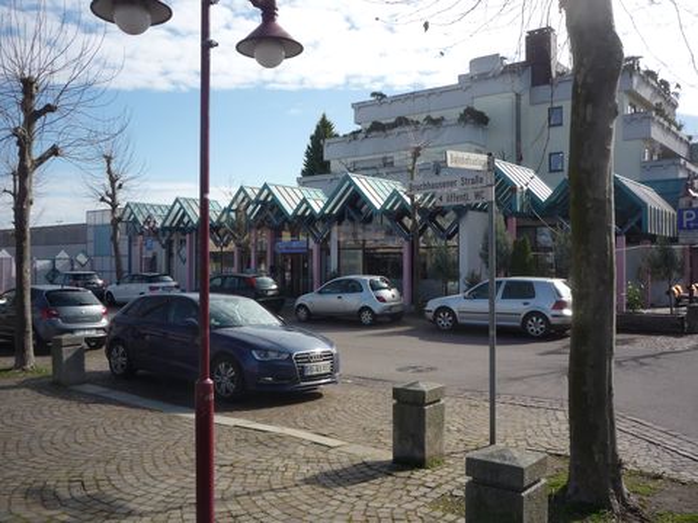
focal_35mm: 32
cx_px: 349
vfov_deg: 44.2
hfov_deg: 56.8
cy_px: 262
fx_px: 645
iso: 100
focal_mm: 5.2
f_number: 5
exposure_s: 1/400
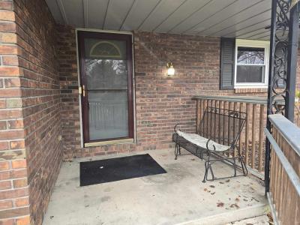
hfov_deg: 73.9
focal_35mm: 23
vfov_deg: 58.9
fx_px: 199
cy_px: 112
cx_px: 150
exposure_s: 1/180
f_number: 1.7
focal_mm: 6.3
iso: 200
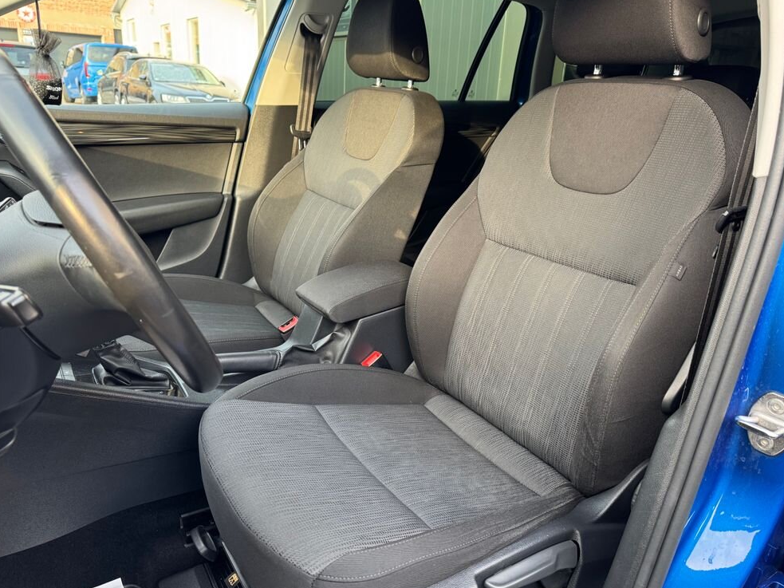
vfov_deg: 54.9
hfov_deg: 69.4
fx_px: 566
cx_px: 400
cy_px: 300
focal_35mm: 25
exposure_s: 1/110
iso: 200
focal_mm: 6.76
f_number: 1.78
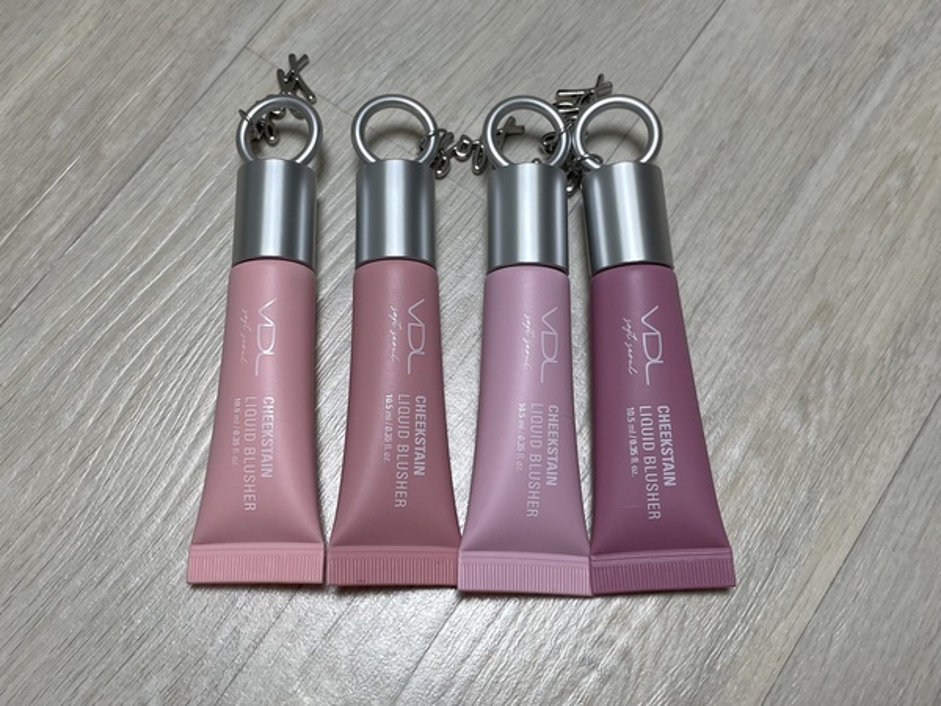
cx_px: 470
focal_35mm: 26
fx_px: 707
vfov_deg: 53.1
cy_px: 353
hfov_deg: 67.3
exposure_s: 1/120
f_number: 1.6
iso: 80
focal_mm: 4.2
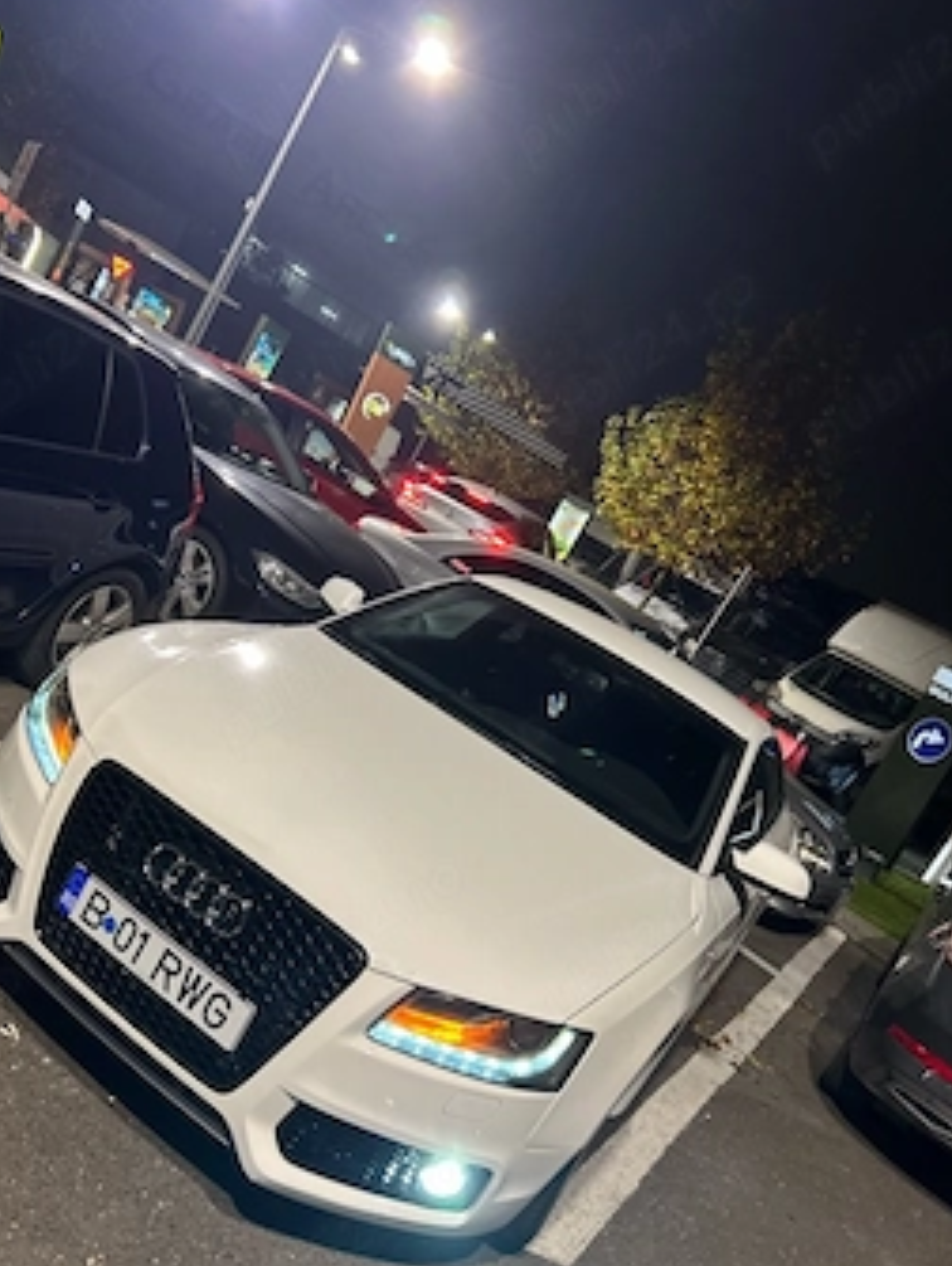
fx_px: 1135
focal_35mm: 31
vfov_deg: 58.2
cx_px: 416
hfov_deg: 45.4
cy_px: 703
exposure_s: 1/50
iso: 200
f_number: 1.5
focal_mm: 5.7
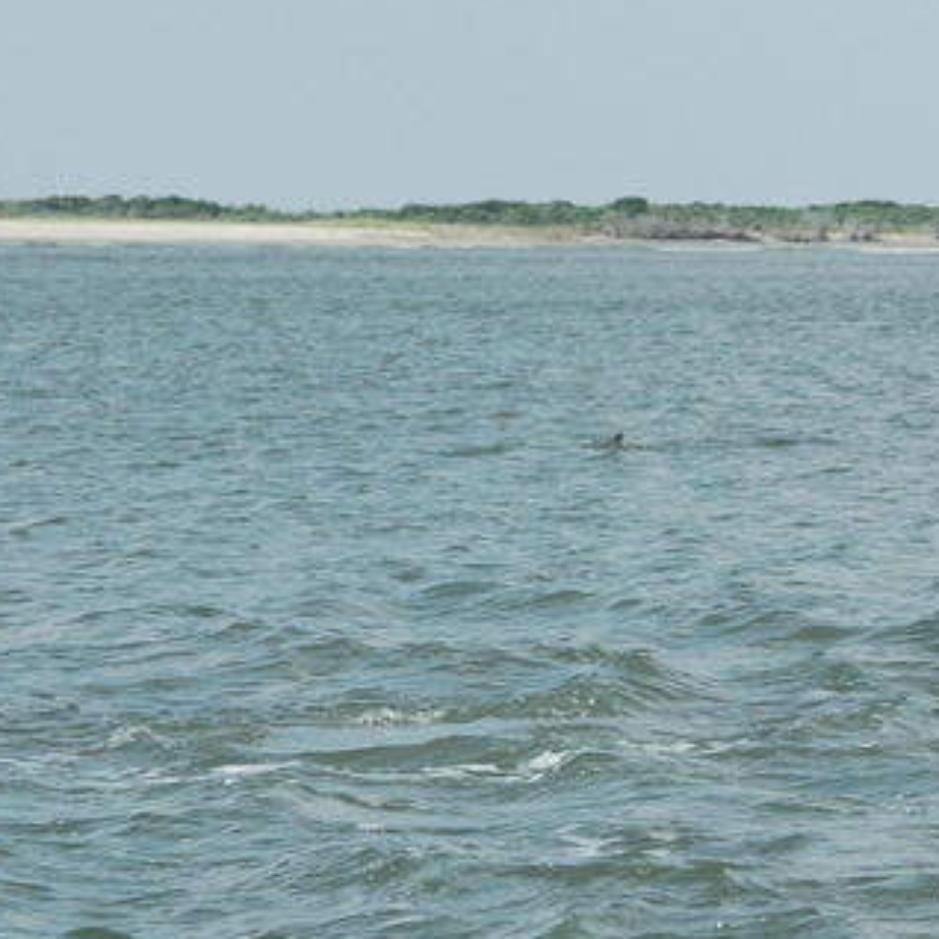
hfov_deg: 7.0
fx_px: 7703
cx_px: 670
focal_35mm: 251
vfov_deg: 7.0
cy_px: 424
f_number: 11
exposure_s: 1/2000
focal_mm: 98
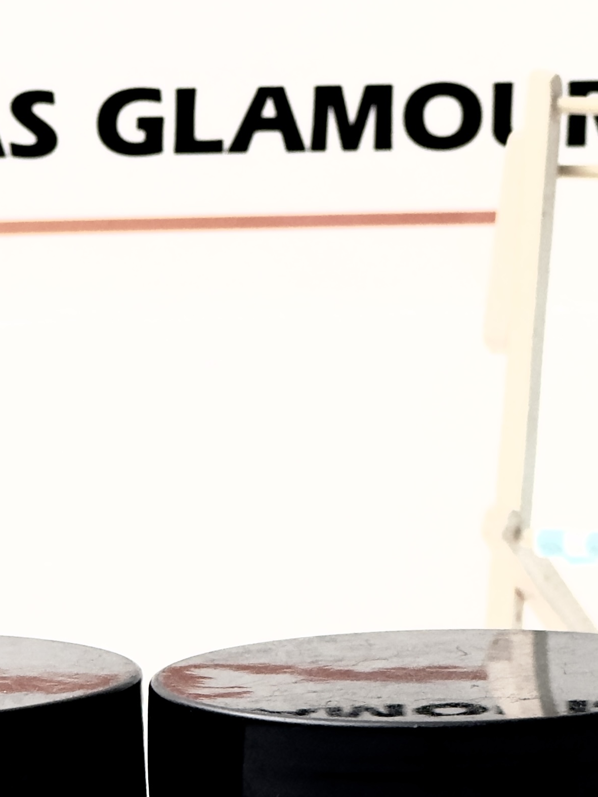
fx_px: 4538
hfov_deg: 7.5
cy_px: 473
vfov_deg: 10.0
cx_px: 201
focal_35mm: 197
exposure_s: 1/100
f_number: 2.8
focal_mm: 9
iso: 80
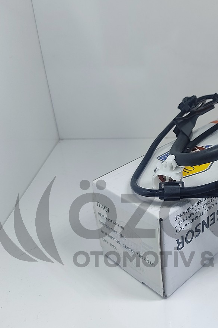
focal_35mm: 40
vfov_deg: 48.5
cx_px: 189
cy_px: 165
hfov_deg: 32.1
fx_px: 363
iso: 183
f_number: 1.79
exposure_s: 1/100
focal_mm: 4.74
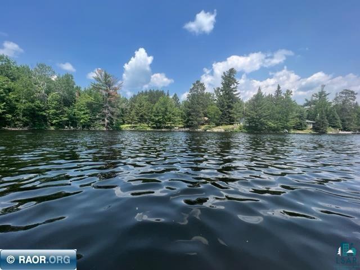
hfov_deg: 106.2
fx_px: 135
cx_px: 180
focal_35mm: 13
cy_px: 135
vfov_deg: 89.9
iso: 32
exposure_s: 1/919
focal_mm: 1.57
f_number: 1.8
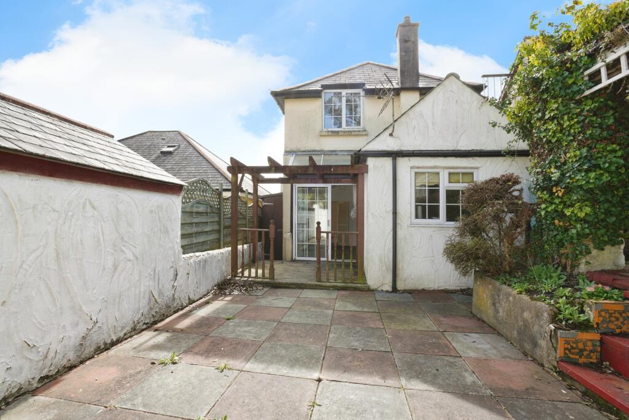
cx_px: 314
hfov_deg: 96.7
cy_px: 210
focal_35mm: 16
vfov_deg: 73.8
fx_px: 280
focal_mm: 16
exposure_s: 1/400
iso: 800
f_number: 9
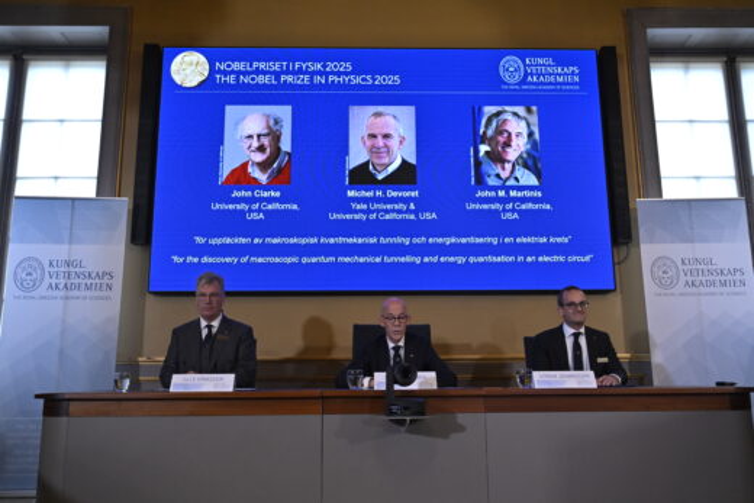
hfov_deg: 61.1
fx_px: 639
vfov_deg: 43.0
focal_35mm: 30
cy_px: 252
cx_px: 377
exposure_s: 1/125
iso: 3200
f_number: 4
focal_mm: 30.5
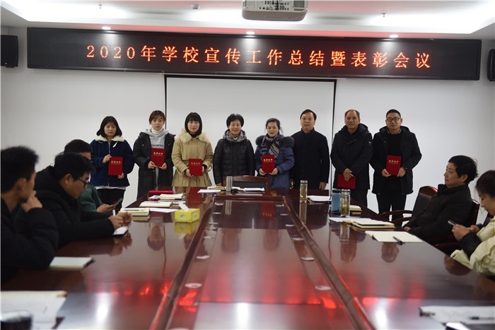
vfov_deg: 27.0
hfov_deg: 39.6
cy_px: 165
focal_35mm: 50
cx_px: 248
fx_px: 688
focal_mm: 50
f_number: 2.8
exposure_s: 1/100
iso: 1000
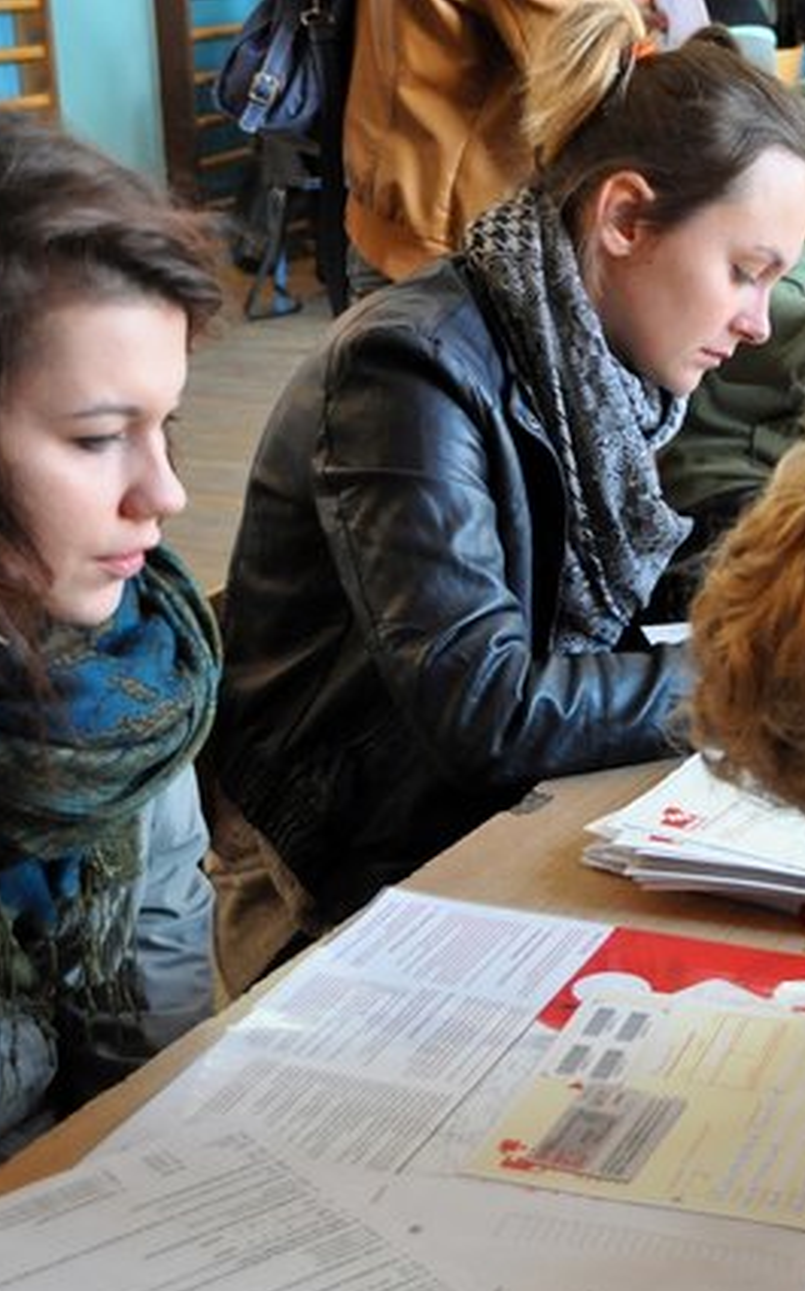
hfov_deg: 19.0
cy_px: 653
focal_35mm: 68
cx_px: 598
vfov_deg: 30.3
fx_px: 2383
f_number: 4
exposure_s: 1/125
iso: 2200
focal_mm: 29
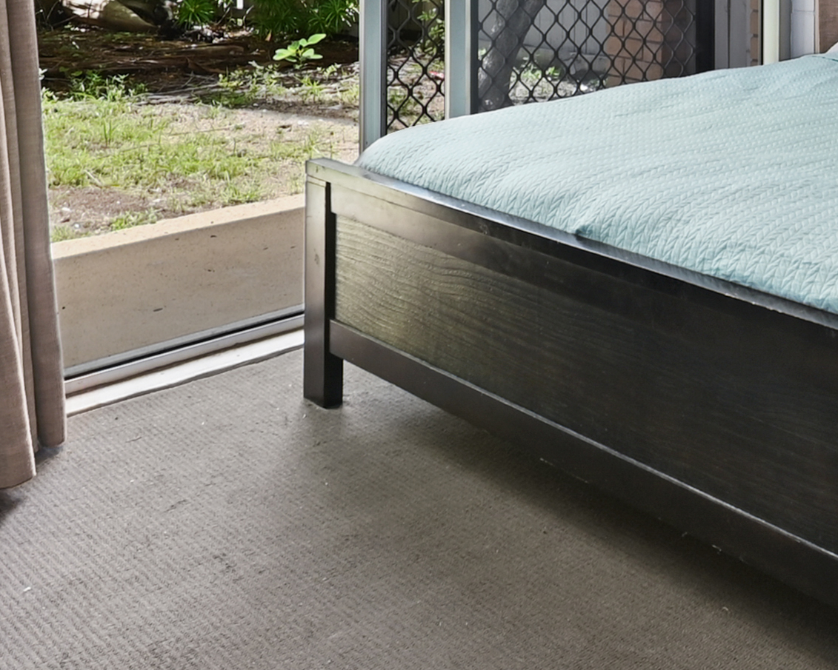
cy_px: -79
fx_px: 1215
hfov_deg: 35.3
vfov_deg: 27.9
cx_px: 788
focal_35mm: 49
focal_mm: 10
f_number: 8
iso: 160
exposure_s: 1/6
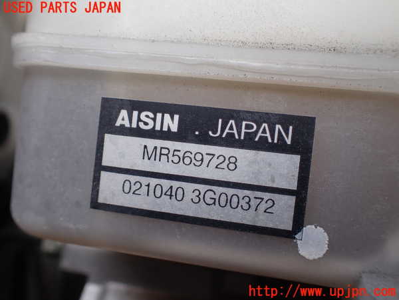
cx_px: 200
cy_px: 150
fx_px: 346
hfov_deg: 60.0
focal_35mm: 30
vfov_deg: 46.8
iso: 100
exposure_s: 1/200
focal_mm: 5.4
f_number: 2.3
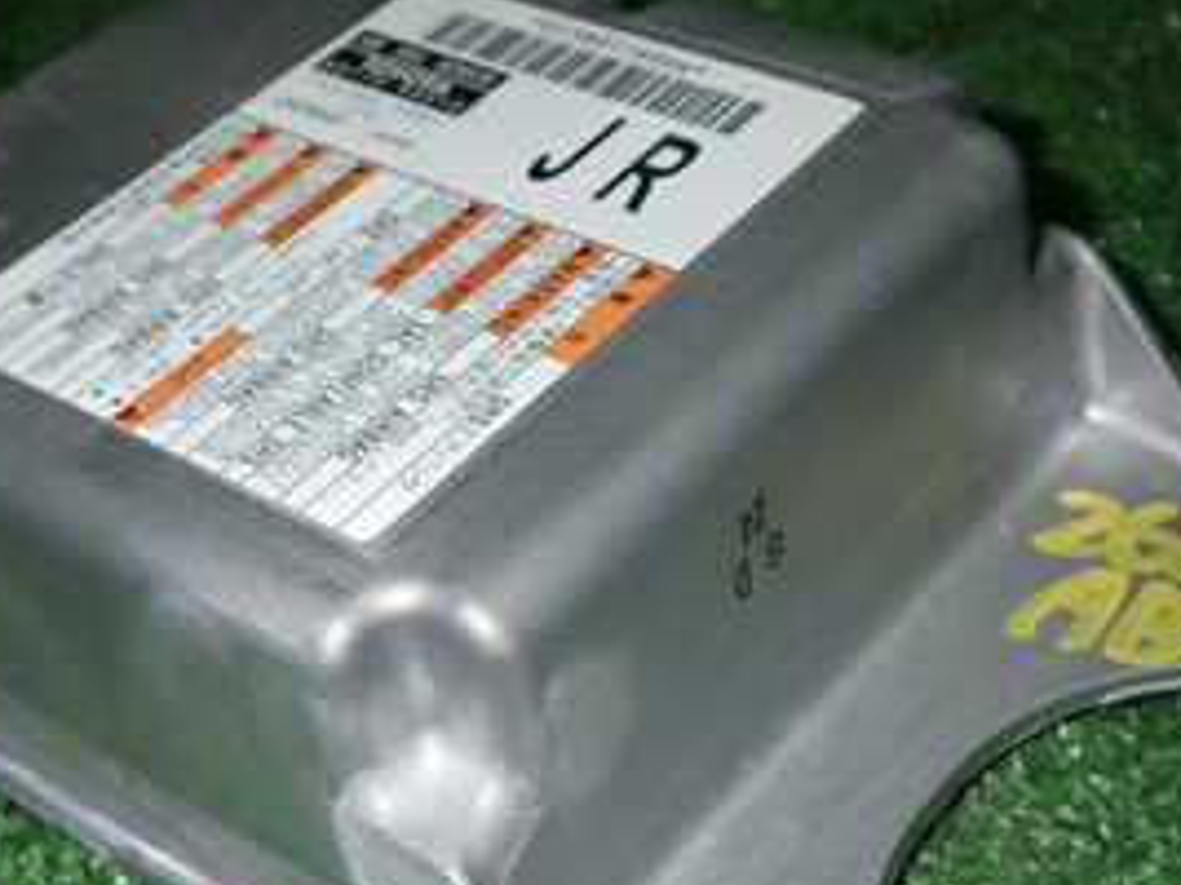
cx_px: 557
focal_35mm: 63
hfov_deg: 30.7
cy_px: 668
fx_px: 2148
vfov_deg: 23.0
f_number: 6.3
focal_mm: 5.05
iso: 200
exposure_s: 1/30
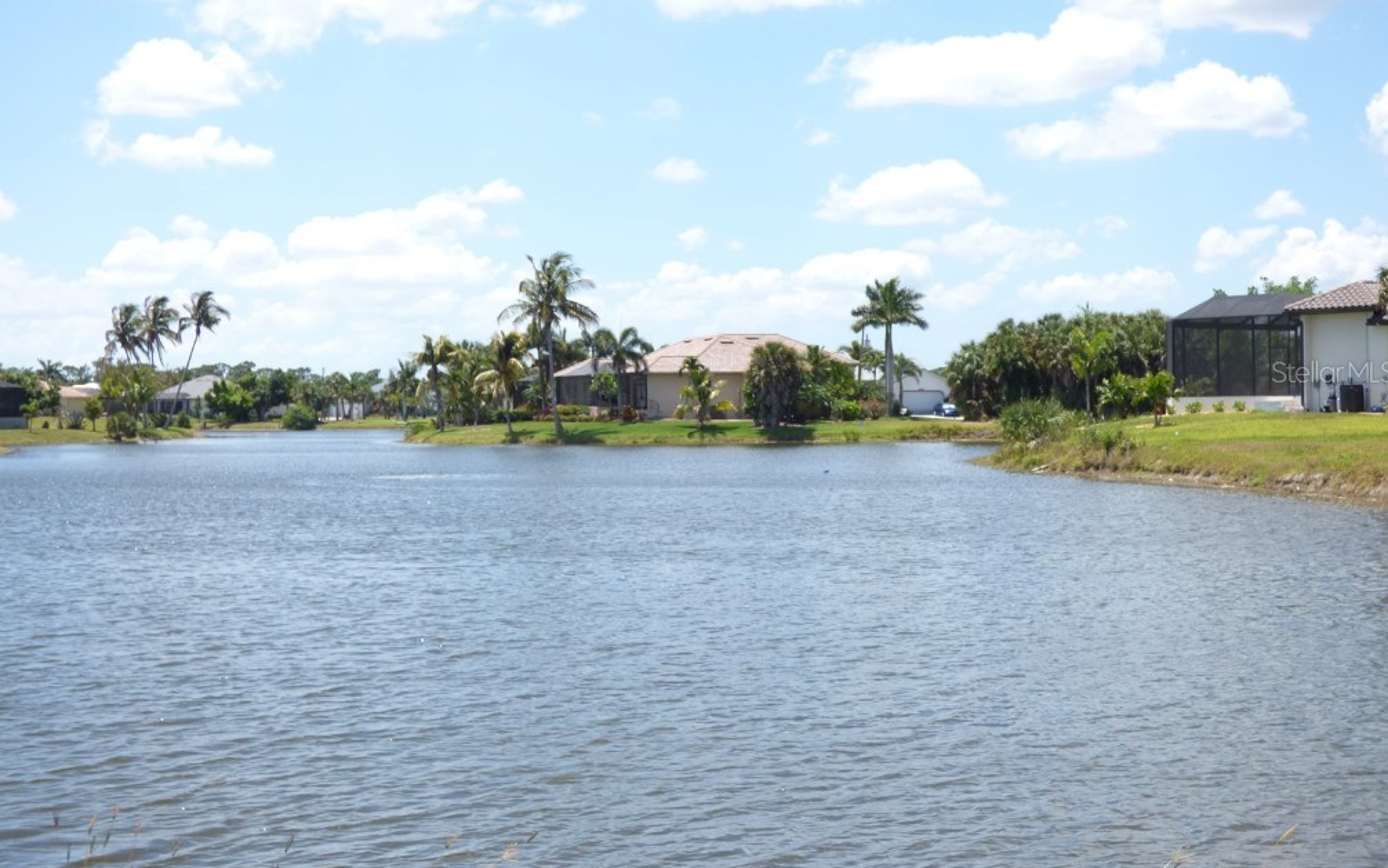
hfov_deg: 36.9
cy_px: 371
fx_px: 2081
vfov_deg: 23.5
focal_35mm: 55
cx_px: 695
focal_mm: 9.1
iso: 100
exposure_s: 1/640
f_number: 3.9
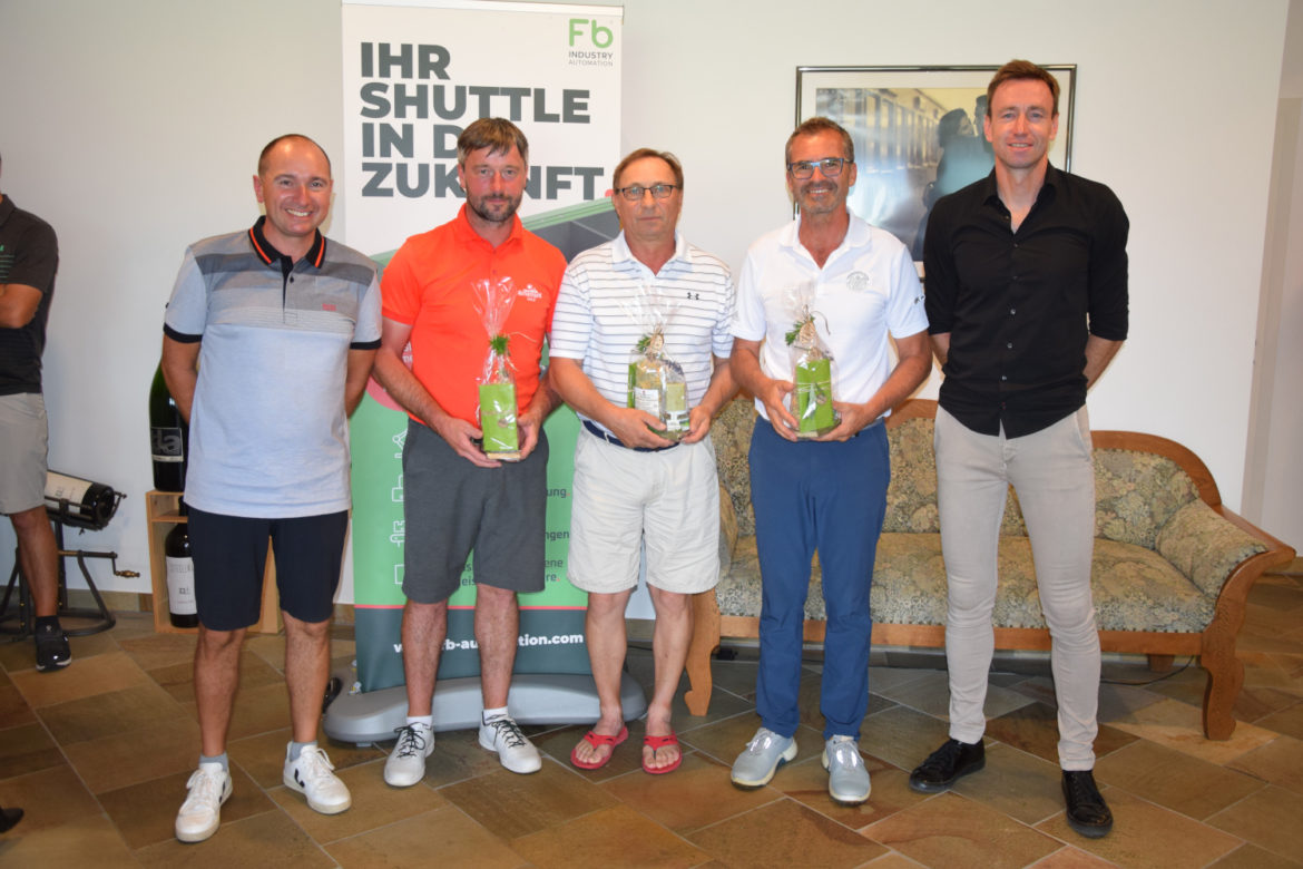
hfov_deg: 57.2
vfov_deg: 40.0
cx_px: 652
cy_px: 434
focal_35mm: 33
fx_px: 1194
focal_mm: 22
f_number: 4.5
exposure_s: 1/80
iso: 800
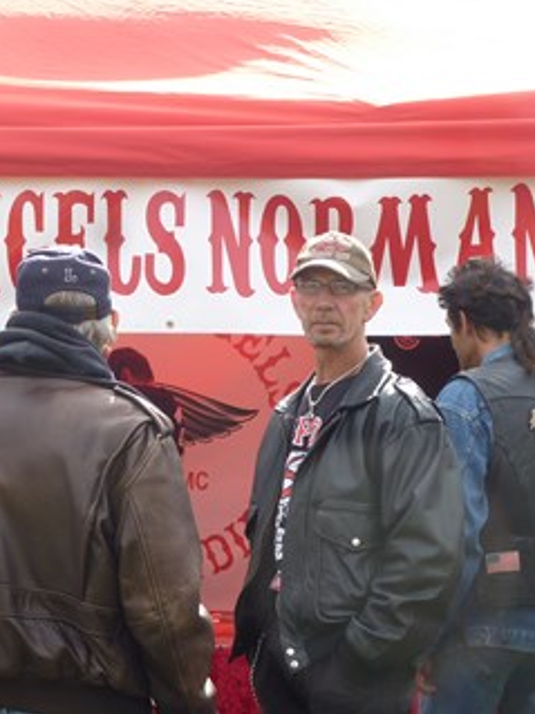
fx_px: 2000
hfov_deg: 15.2
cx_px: 182
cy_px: 354
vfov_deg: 20.2
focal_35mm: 97
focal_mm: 11
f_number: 4.7
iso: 80
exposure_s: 1/125
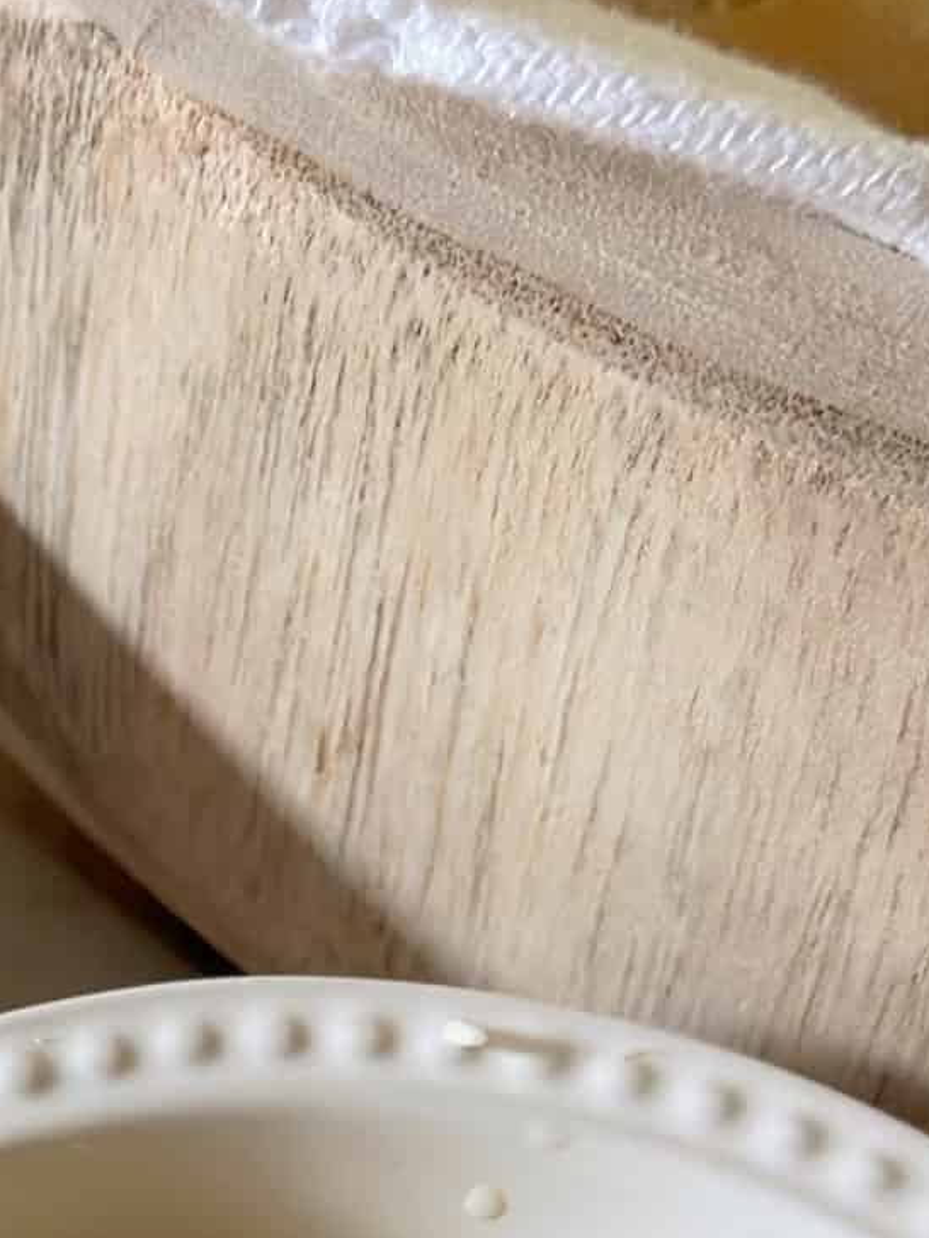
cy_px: 1406
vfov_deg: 14.4
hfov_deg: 10.9
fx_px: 4759
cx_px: -213
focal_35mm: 133
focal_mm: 6.9
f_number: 1.8
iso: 400
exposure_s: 1/50
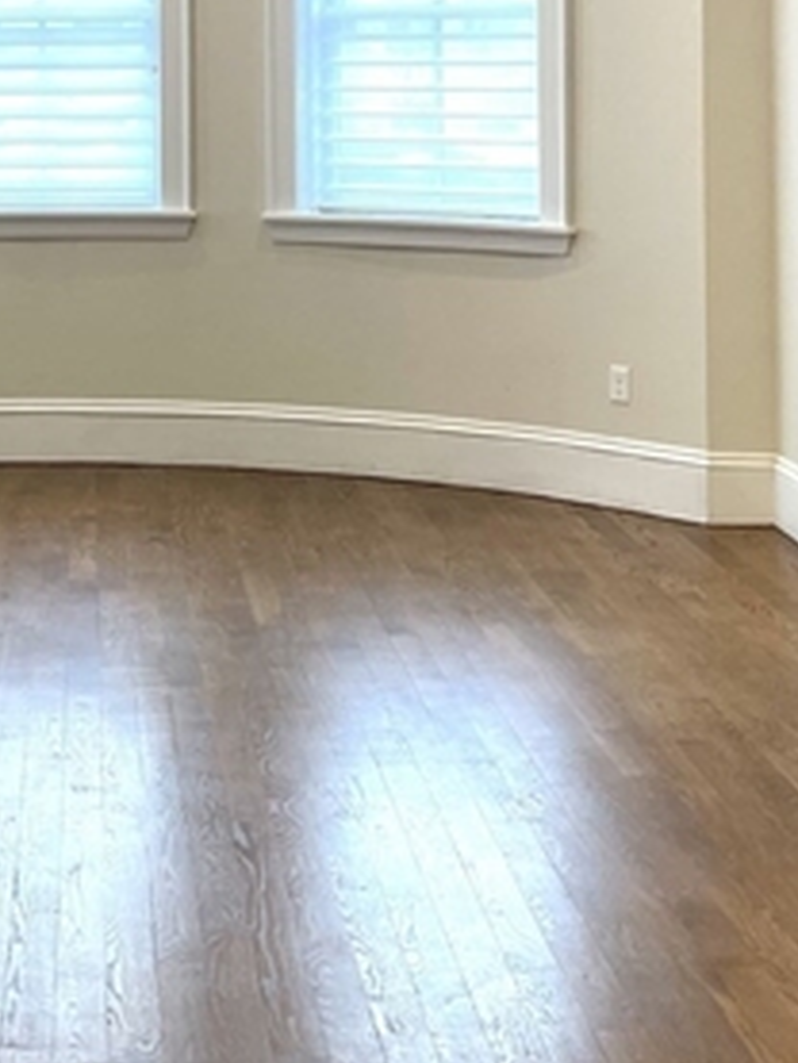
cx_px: 46
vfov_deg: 25.9
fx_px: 2211
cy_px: 58
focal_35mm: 72
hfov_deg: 20.0
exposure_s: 1/120
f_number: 1.6
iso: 100
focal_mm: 4.2
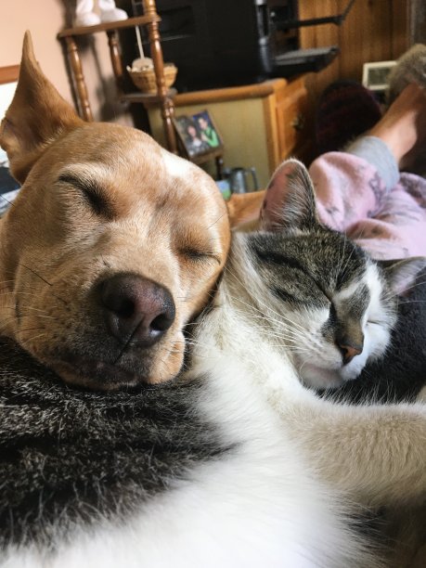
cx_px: 213
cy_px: 284
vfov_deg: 61.7
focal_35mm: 29
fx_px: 476
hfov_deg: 48.2
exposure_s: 1/30
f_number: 2.2
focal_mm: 4.15
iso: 40
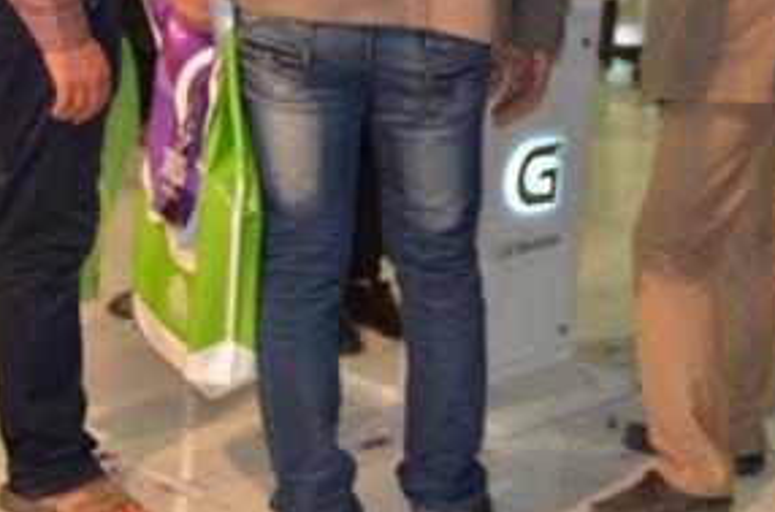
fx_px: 2018
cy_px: 27
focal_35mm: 94
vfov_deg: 14.3
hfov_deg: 21.5
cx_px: 599
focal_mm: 28
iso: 800
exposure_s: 1/60
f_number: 4
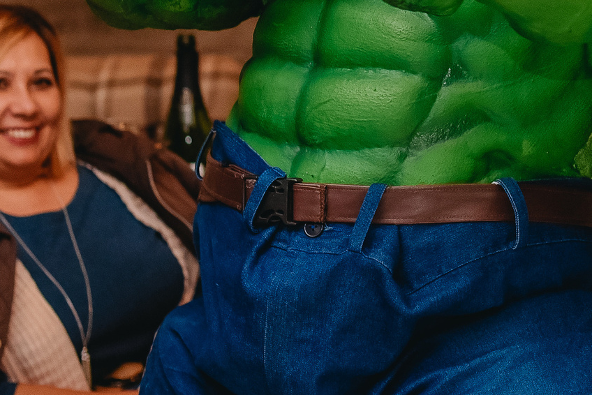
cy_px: -79
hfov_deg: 12.9
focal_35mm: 151
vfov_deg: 9.0
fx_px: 2484
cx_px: 866
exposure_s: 1/200
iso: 800
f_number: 3.2
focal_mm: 50
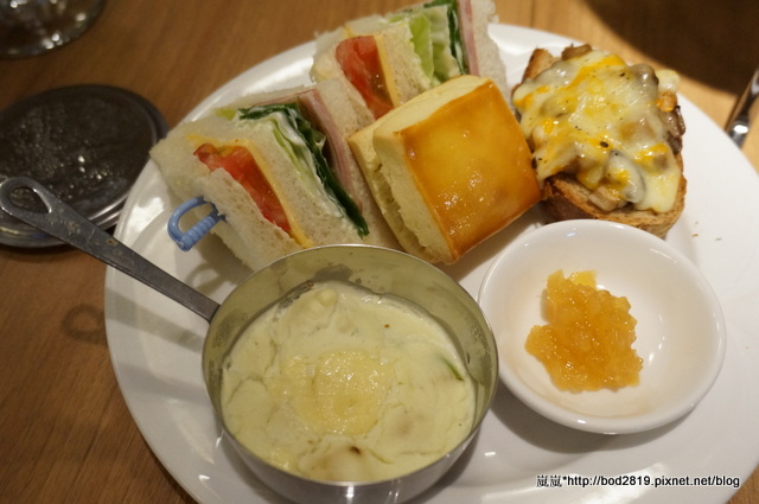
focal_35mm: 34
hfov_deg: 55.2
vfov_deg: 38.3
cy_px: 252
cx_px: 380
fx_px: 726
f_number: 4.5
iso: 2000
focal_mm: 23
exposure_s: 1/60
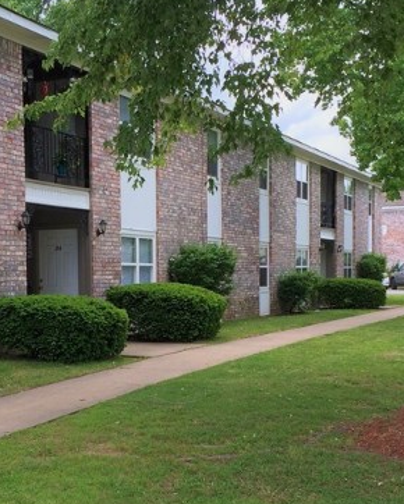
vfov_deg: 31.2
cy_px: 342
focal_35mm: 60
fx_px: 896
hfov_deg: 25.1
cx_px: 103
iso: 32
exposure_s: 1/774
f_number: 2.2
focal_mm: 4.15
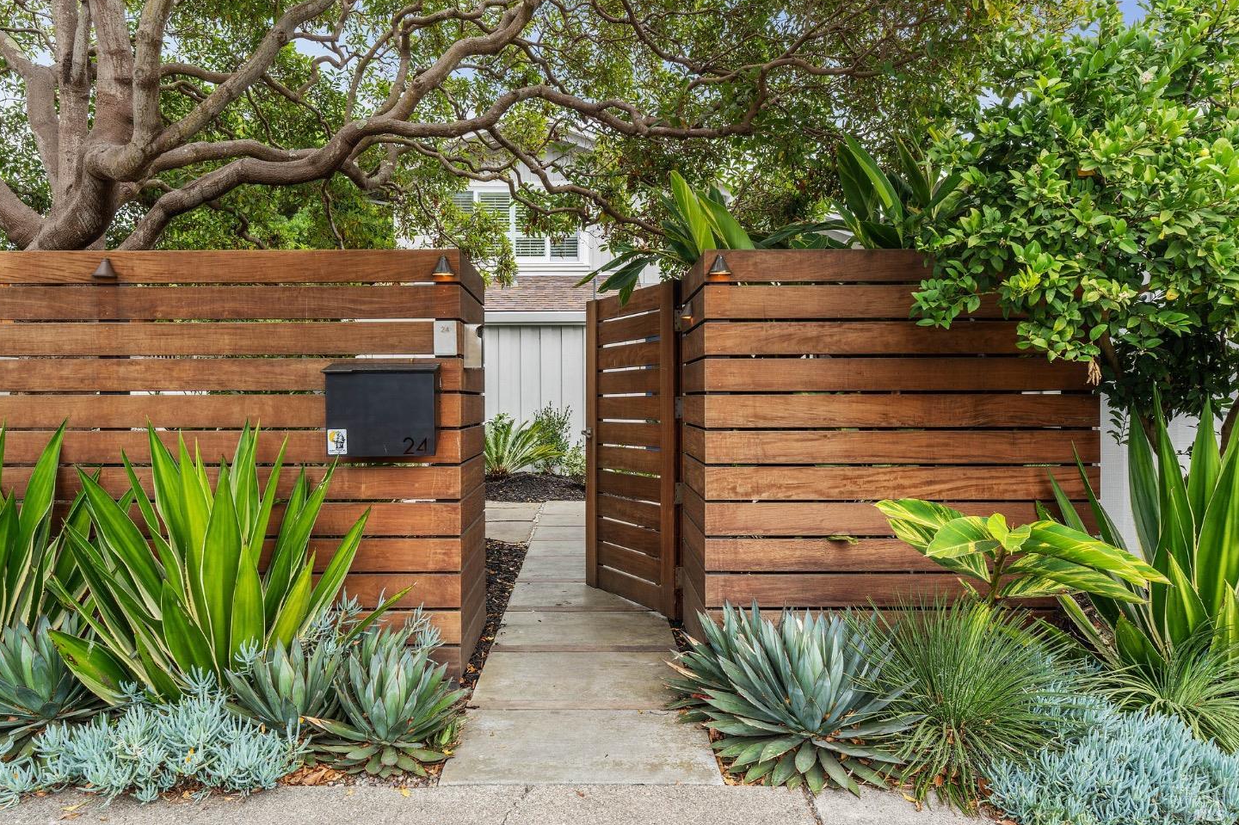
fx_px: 860
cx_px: 595
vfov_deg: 51.2
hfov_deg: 71.5
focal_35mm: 25
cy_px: 403
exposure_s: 1/60
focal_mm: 24
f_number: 8
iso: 100
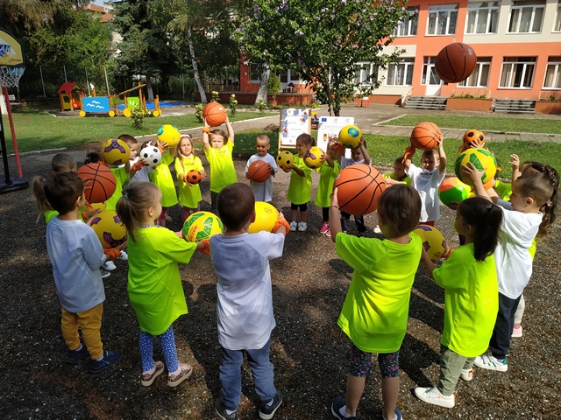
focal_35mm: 24
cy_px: 210
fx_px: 389
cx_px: 280
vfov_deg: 56.8
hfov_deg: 71.6
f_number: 1.9
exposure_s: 1/2863
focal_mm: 3.94
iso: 200
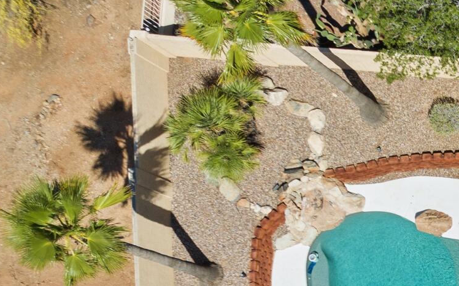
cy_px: 495
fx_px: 1276
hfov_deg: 16.4
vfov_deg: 11.9
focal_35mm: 102
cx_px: 873
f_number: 3.2
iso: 100
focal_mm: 12.29
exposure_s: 1/1250
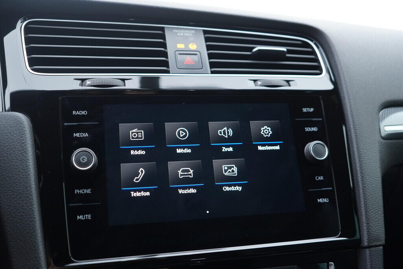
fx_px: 403
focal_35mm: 36
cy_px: 134
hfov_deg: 53.1
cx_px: 202
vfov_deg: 36.9
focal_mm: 24
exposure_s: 1/40
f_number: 2.8
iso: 250
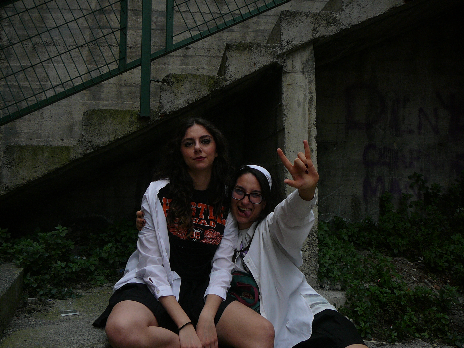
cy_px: 174
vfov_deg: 40.7
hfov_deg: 52.6
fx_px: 469
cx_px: 232
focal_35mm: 35
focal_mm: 5.2
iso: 80
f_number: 2.8
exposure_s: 1/250
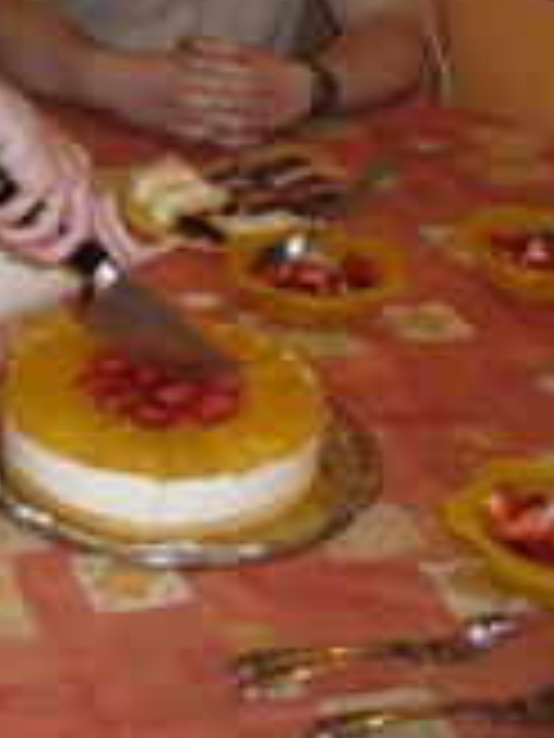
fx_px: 1920
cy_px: -144
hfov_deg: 15.9
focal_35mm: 90
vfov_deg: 20.4
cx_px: -59
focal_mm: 6.1
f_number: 2.8
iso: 200
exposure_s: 1/60
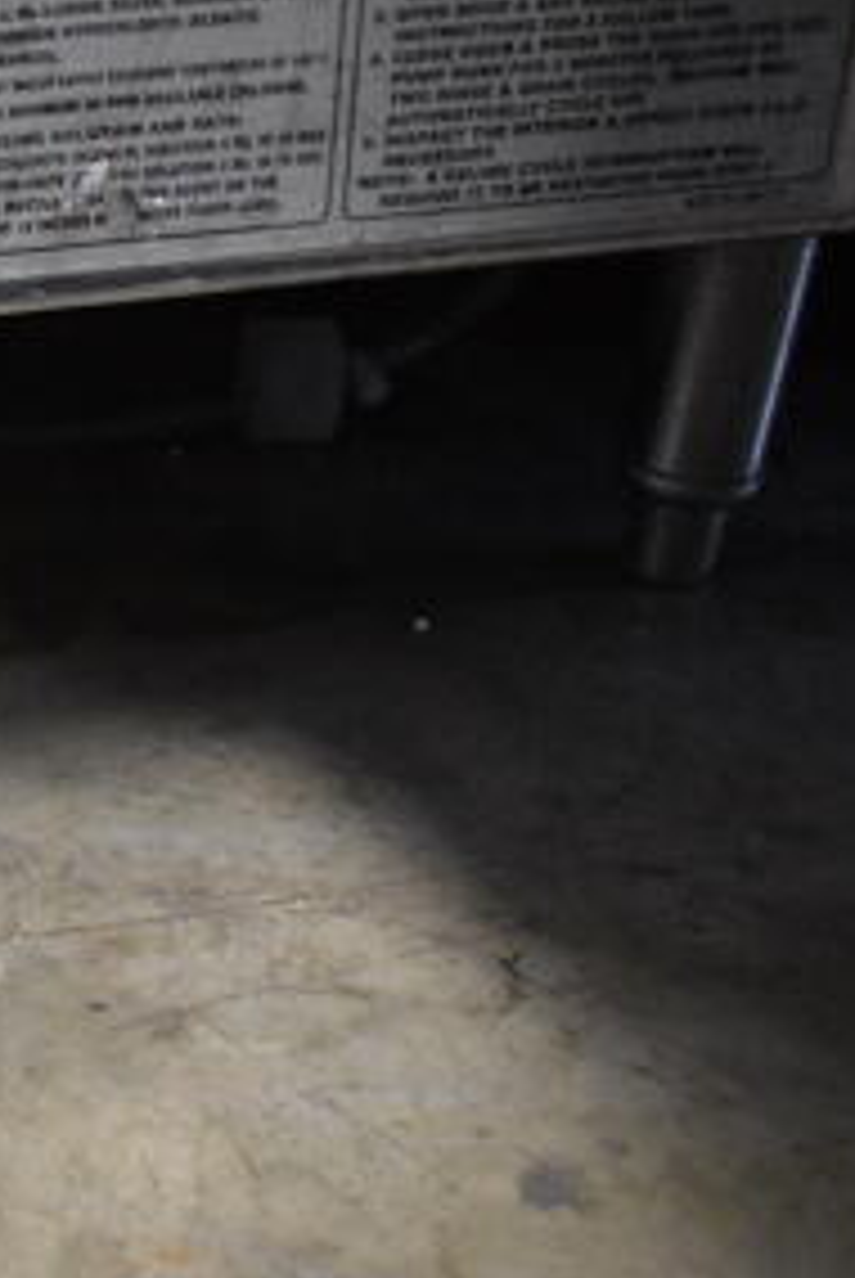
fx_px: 2061
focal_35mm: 58
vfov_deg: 34.3
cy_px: 796
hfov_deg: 20.0
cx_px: -454
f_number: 3.5
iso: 5600
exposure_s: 1/125
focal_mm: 18
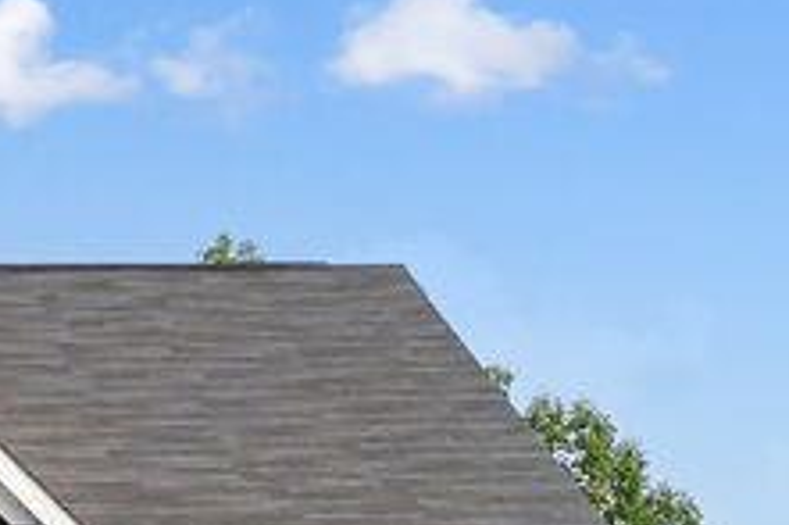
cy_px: 950
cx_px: -439
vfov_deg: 9.8
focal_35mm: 133
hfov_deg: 14.3
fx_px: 2913
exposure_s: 1/1600
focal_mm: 17
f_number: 9
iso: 800
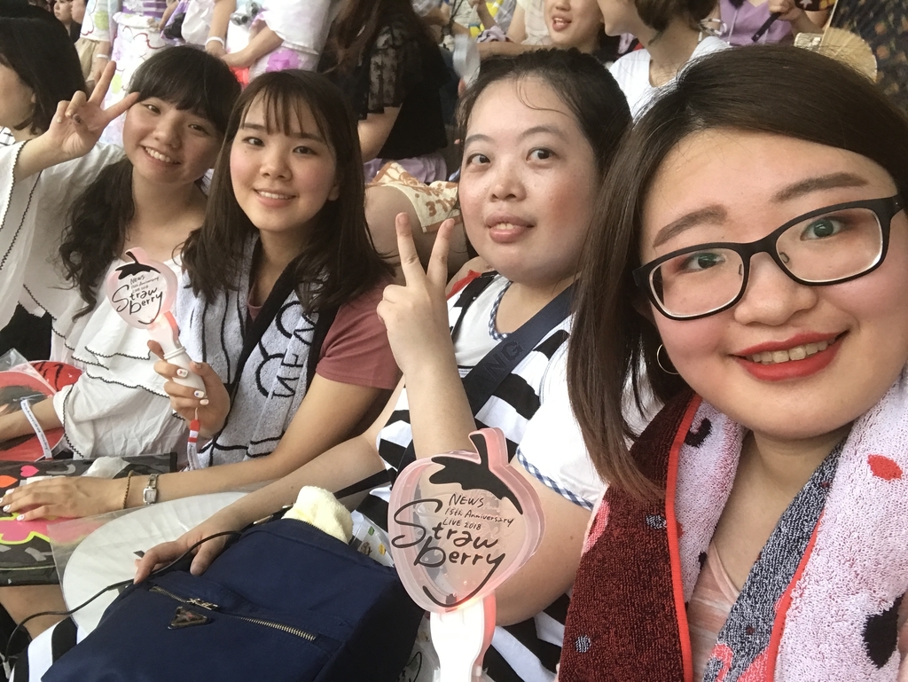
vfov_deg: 44.2
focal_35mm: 32
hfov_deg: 56.8
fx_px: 840
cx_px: 454
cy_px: 341
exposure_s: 1/30
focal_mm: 2.87
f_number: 2.2
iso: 50
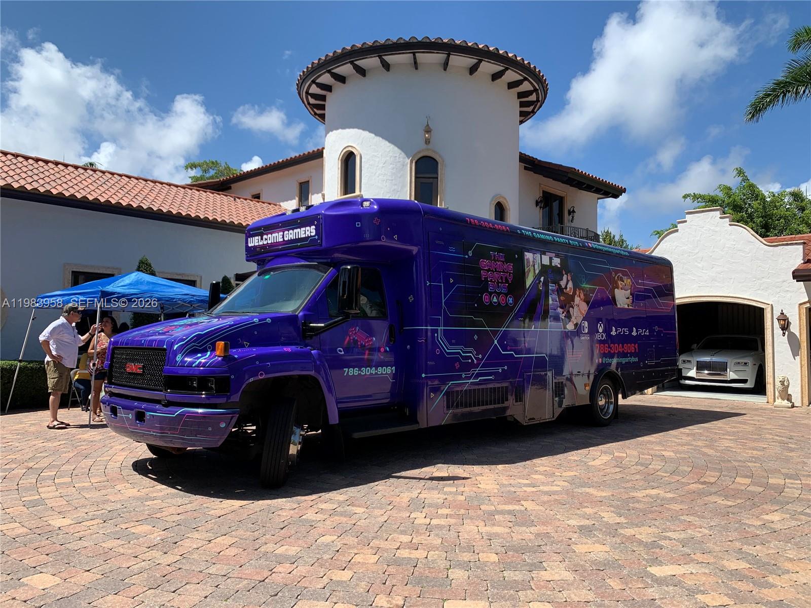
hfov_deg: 67.3
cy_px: 304
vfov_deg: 53.1
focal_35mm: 26
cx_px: 406
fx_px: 609
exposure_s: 1/2208
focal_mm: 4.25
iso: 25
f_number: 1.8
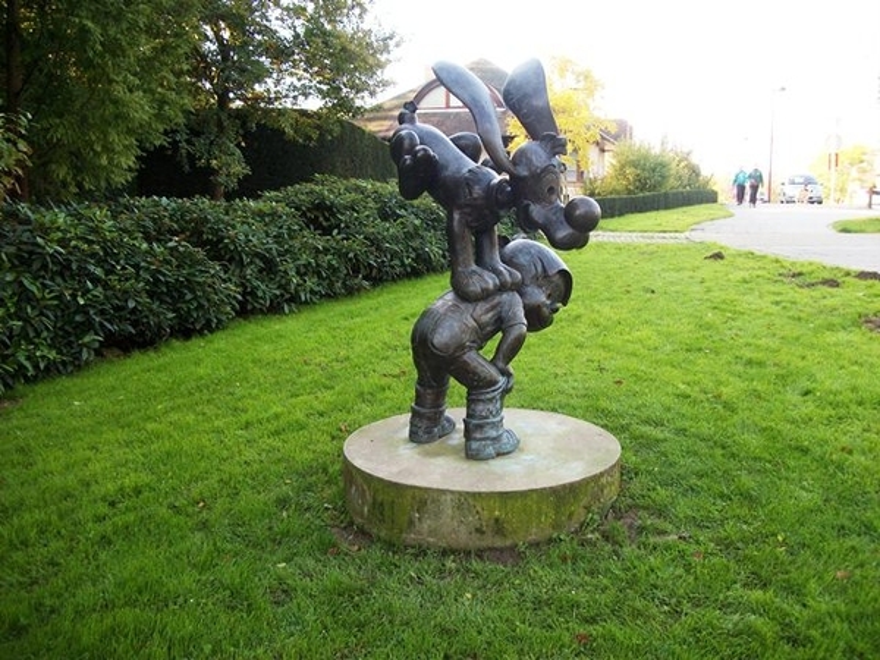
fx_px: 813
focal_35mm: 32
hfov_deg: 56.8
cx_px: 440
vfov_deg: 44.2
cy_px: 330
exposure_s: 1/125
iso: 107
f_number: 2.9
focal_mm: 5.7
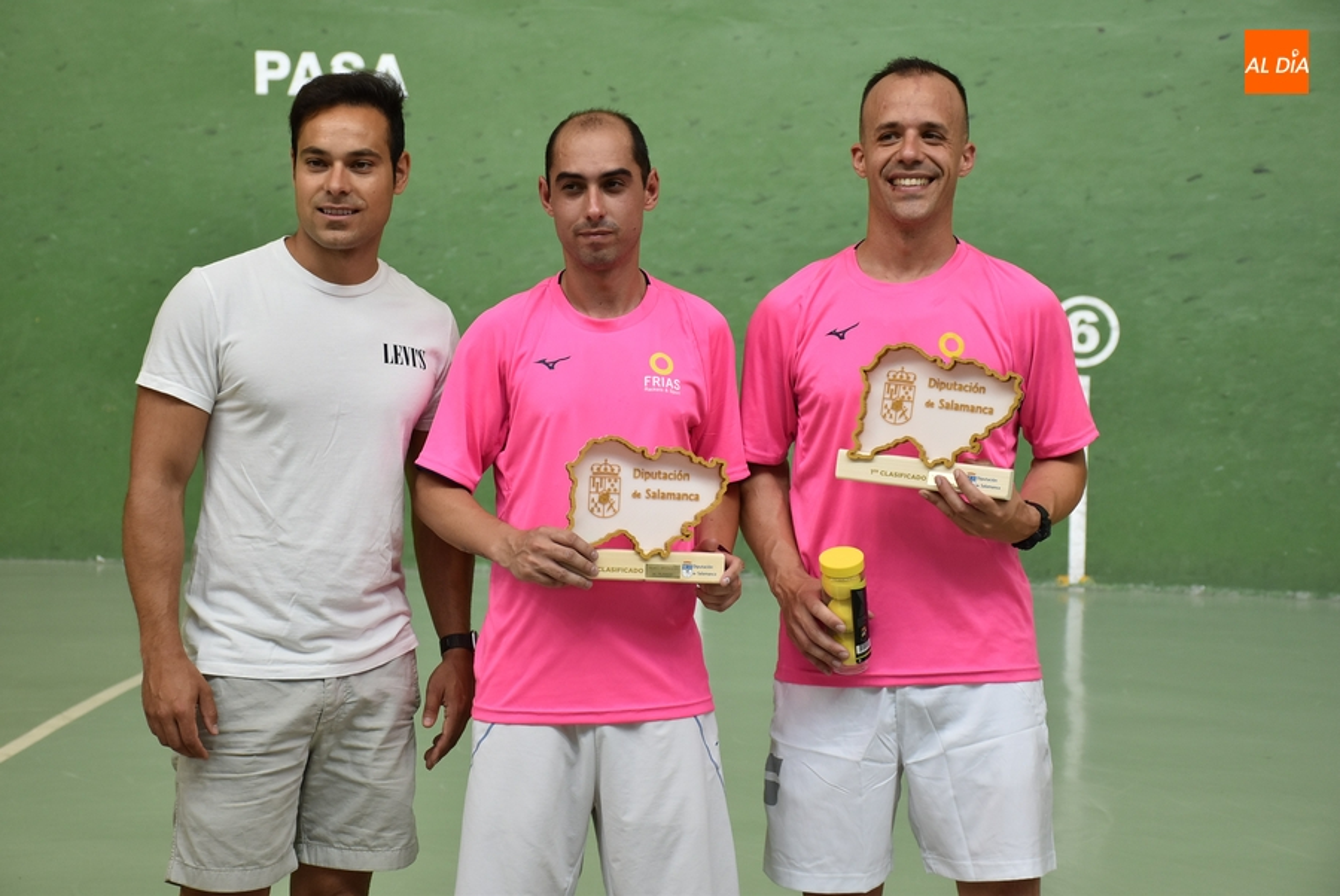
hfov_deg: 27.0
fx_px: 2794
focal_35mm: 75
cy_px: 448
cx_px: 670
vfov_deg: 18.2
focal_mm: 50
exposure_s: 1/60
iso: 400
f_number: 4.8
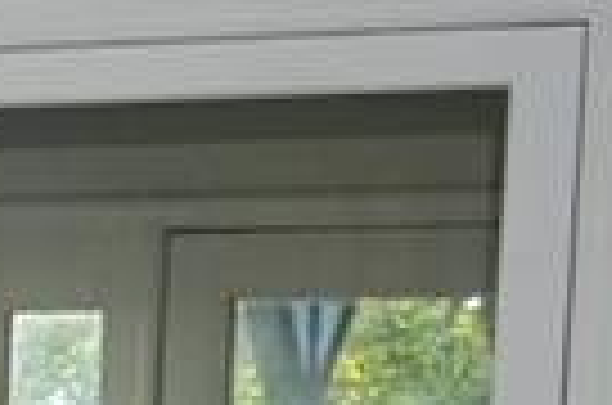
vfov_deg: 6.3
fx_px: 3460
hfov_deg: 8.5
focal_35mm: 204
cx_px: -1220
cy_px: 1026
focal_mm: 18
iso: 560
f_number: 3.5
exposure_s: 1/60
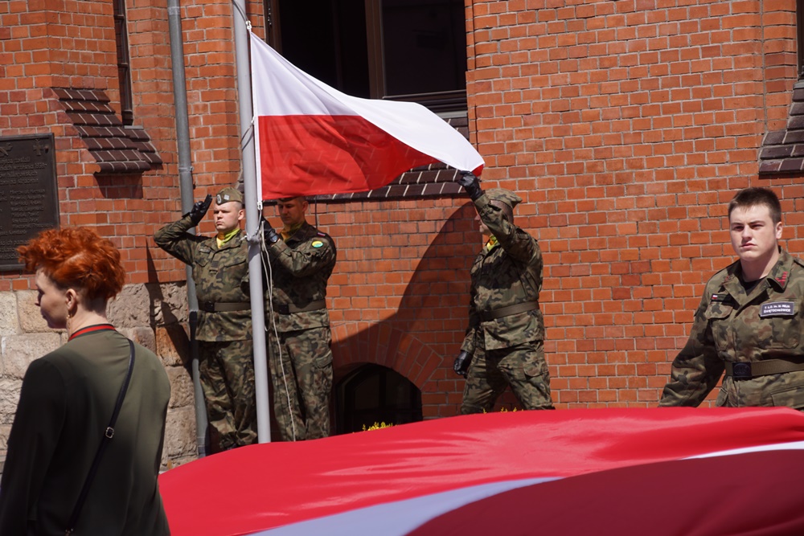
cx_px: 402
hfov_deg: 16.1
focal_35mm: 128
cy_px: 268
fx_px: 2848
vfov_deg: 10.8
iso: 100
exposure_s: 1/320
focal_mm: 85
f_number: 7.1
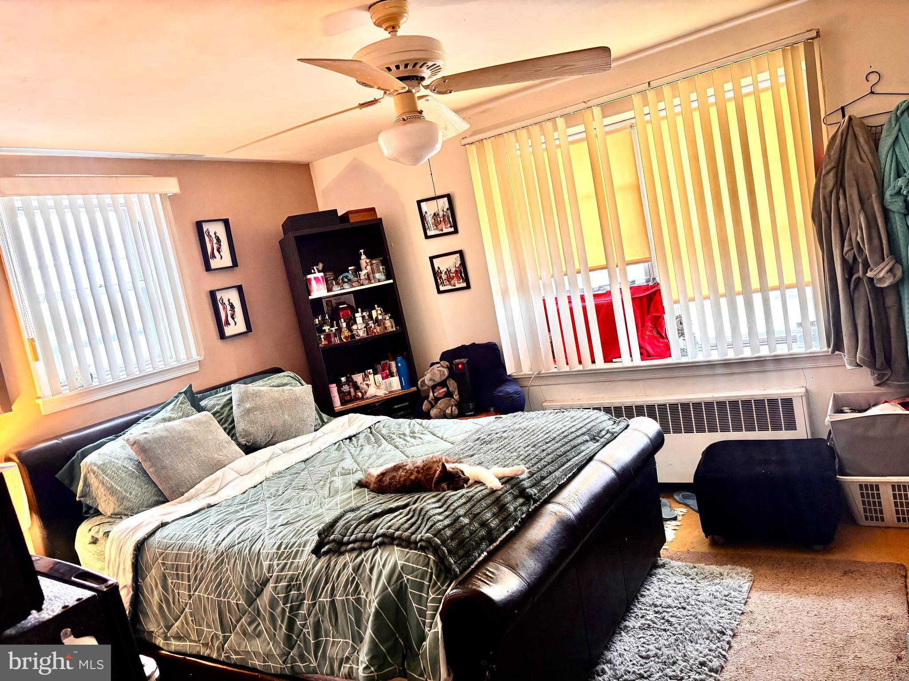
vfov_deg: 53.1
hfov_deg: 67.3
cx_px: 454
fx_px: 683
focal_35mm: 26
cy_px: 340
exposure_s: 1/60
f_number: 1.6
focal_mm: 5.96
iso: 160
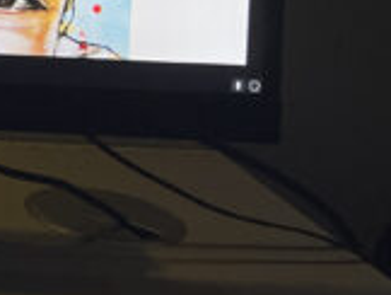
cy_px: -164
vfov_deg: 11.5
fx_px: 1391
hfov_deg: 12.7
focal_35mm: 123
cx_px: -517
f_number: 1.6
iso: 64
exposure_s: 1/100
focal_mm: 5.1
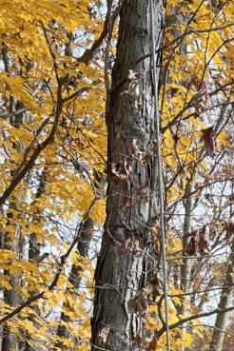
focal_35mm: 75
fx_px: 731
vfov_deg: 23.6
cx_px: 349
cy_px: 465
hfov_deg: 16.6
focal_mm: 5.7
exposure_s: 1/753
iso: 50
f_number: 1.5
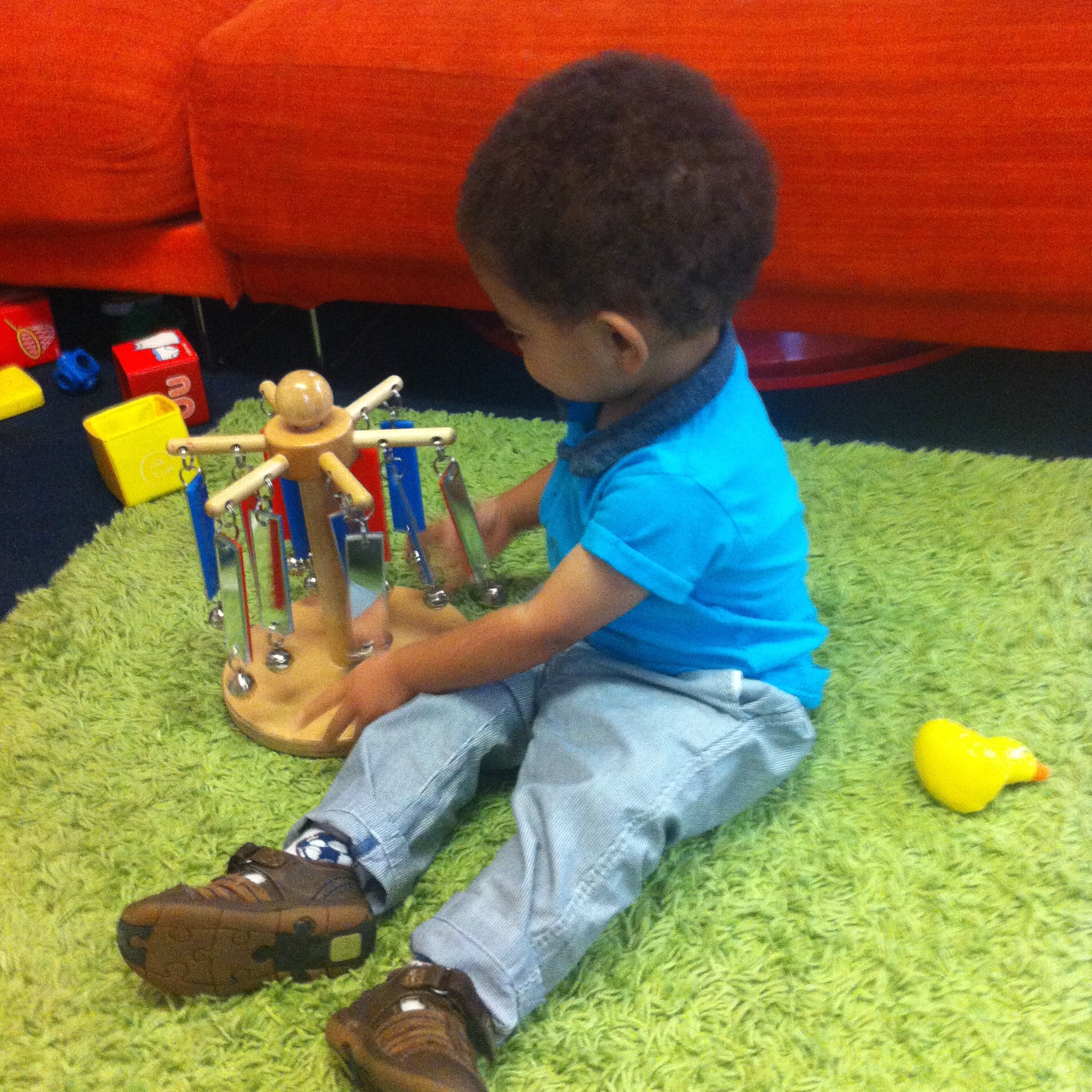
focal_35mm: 42
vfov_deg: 40.0
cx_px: 542
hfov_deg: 40.0
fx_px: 1499
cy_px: 480
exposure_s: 1/15
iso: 400
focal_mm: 3.85
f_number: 2.8
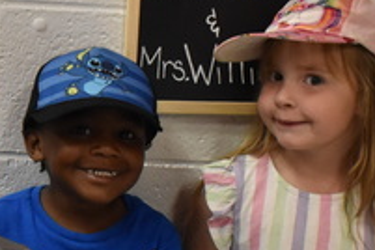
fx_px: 1427
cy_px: 246
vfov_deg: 9.9
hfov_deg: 14.4
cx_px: -103
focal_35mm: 137
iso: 2500
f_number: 7.1
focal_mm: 23
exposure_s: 1/40
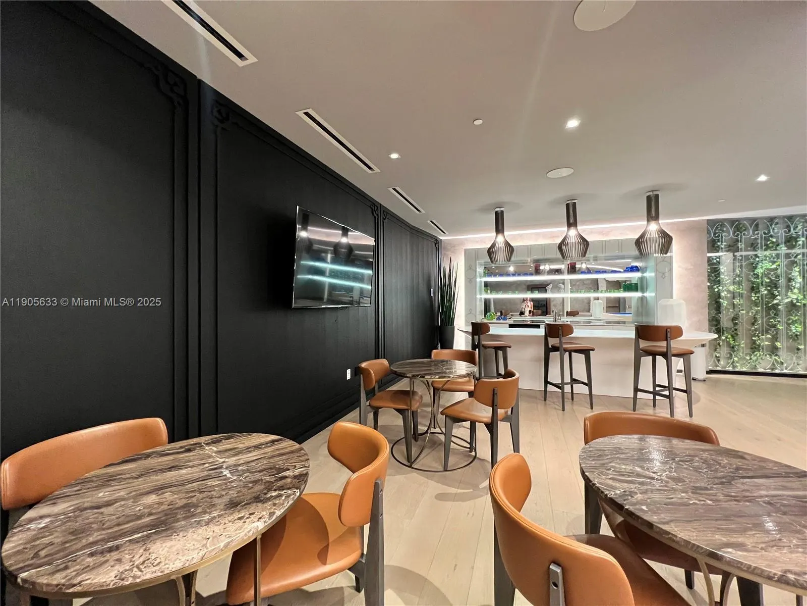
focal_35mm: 13
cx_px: 404
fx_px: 303
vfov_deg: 89.9
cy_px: 303
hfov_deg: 106.2
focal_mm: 1.57
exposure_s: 1/60
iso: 640
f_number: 1.8
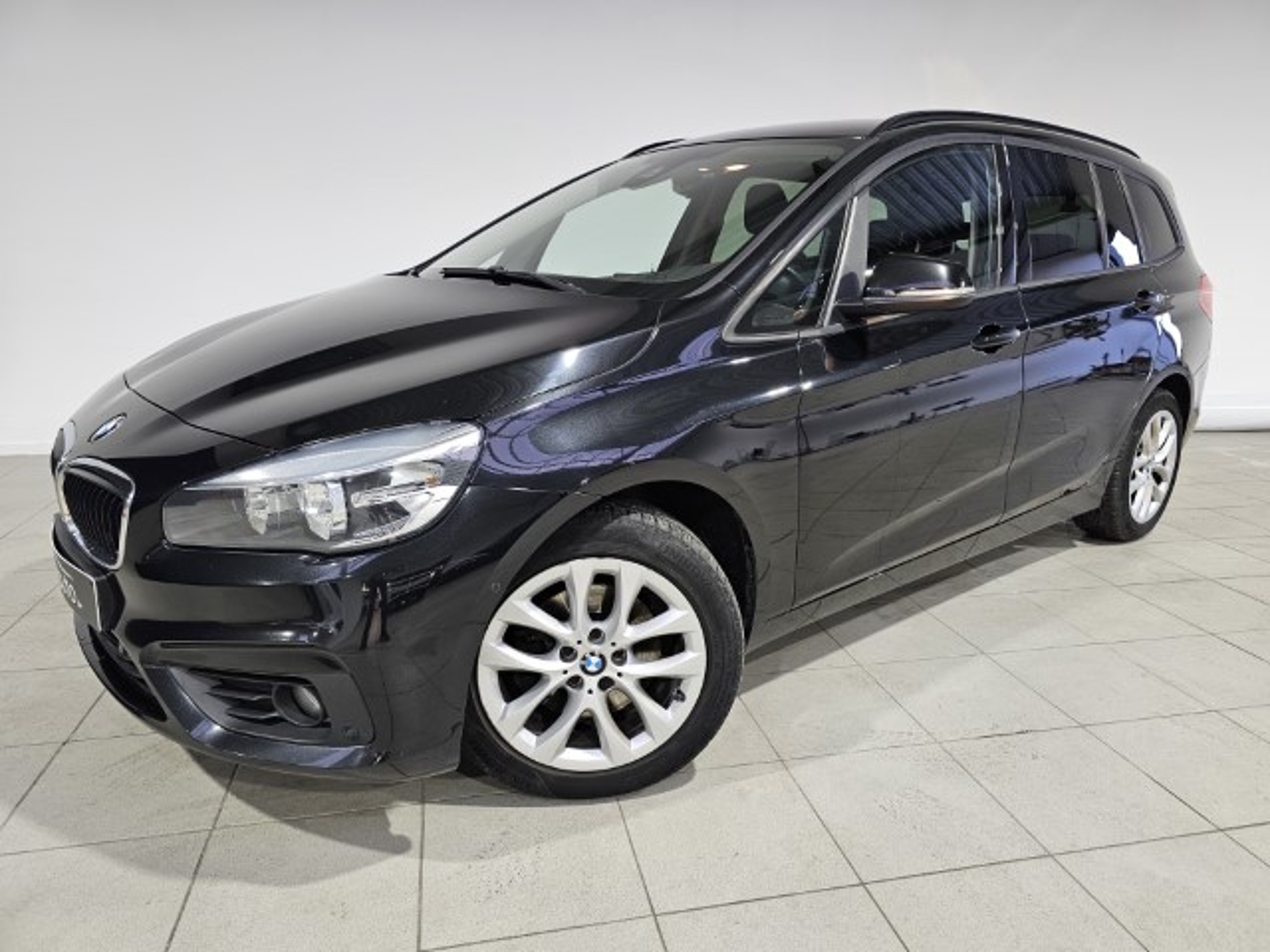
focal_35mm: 23
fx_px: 844
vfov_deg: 58.9
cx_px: 635
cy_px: 476
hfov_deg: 73.9
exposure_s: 1/100
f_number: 1.7
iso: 125
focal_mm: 6.3
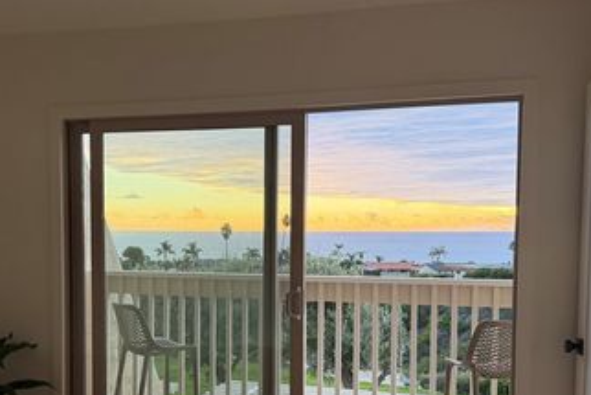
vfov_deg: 29.0
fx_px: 755
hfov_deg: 42.4
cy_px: 273
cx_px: 220
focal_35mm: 46
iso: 160
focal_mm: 6.76
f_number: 1.78
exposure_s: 1/143
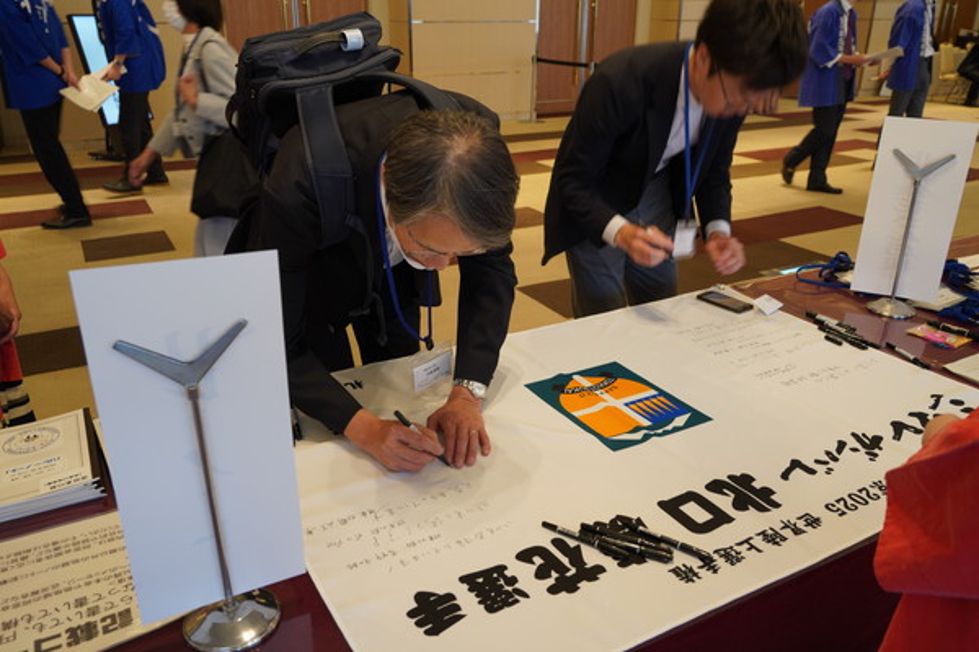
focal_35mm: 28
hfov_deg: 65.5
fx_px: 761
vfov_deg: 46.4
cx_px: 490
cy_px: 326
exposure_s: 1/30
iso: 640
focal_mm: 28
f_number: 5.6
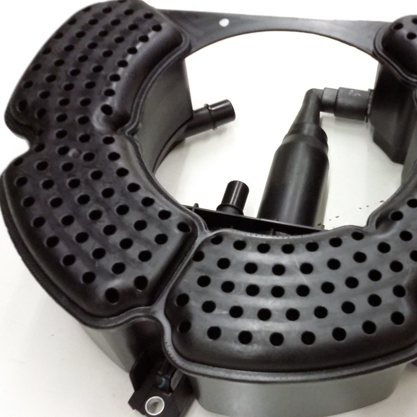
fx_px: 613
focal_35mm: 45
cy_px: 237
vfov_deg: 37.5
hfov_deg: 37.0
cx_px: 293
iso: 320
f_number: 2.4
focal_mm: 3.4
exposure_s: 1/15
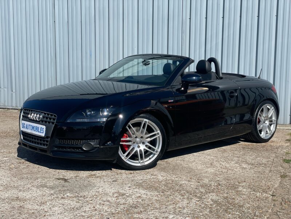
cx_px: 146
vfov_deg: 28.0
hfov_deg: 36.8
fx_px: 437
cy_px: 110
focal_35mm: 52
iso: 32
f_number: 2
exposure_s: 1/2519
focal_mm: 6
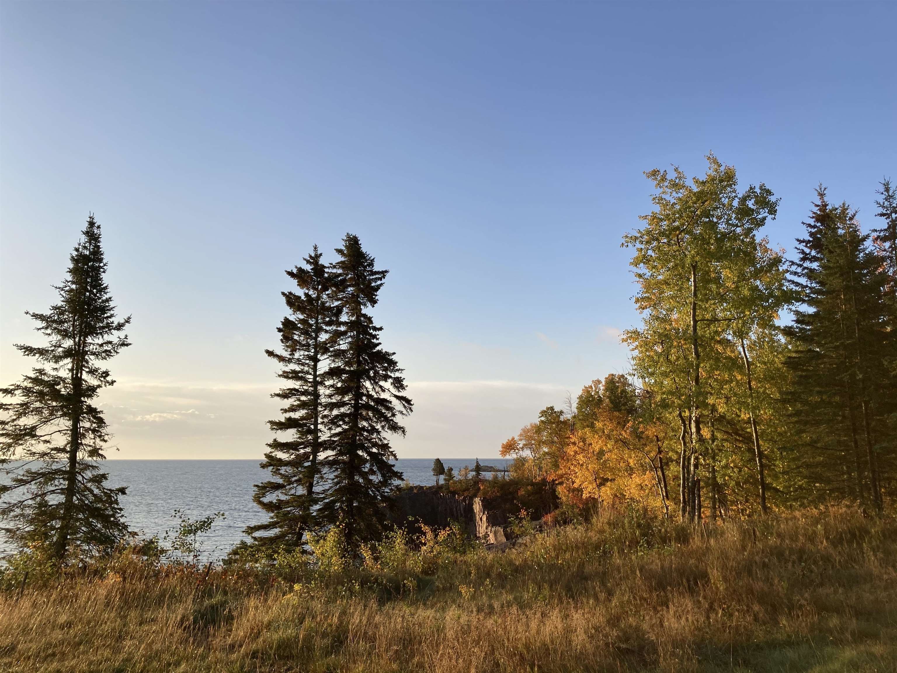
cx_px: 448
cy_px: 336
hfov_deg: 63.4
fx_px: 726
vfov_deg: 49.7
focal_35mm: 28
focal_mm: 3.99
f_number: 1.8
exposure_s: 1/1230
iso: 20
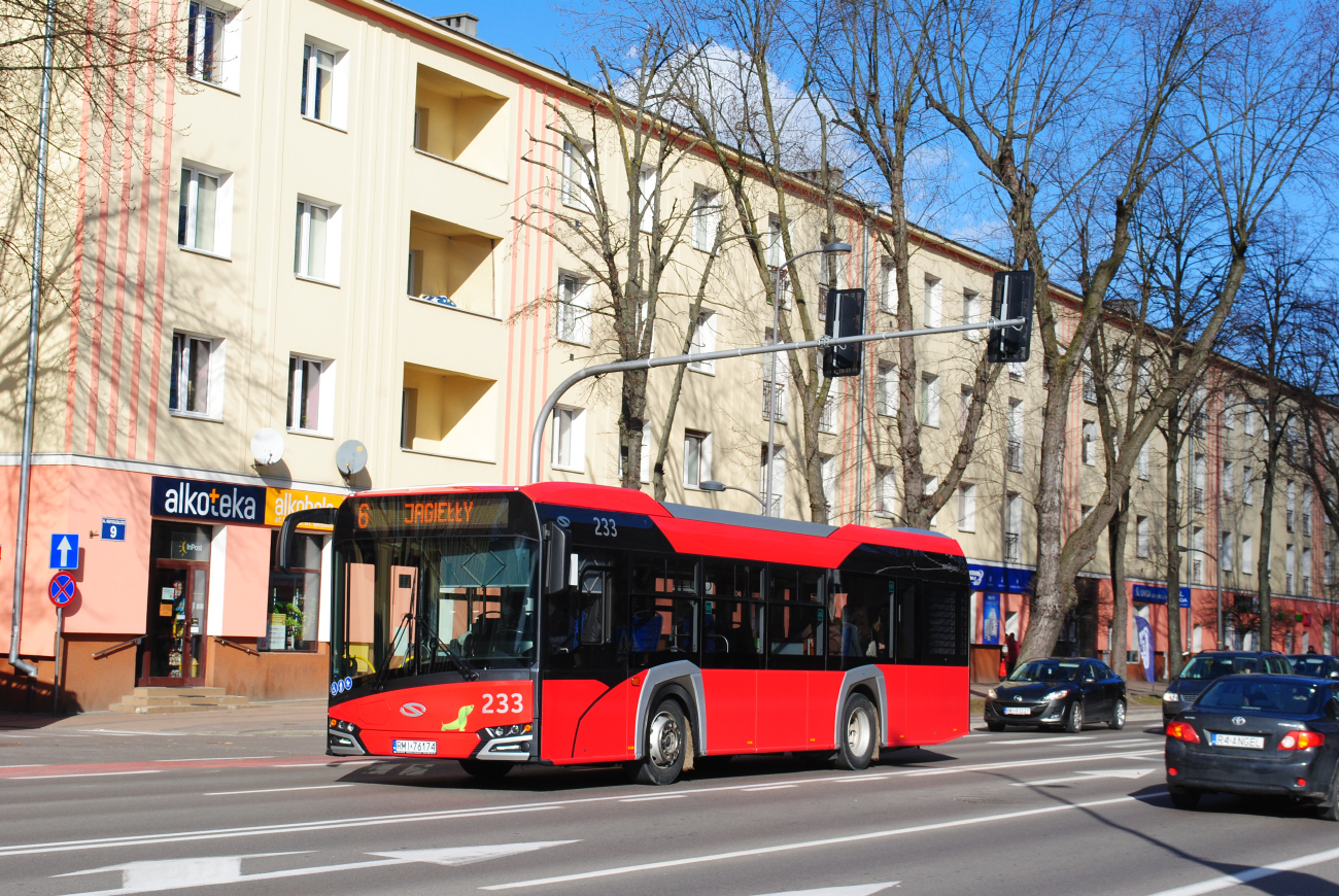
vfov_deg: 23.8
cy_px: 448
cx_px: 670
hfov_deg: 35.0
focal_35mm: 57
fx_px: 2122
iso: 140
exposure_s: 1/250
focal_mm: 38
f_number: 10
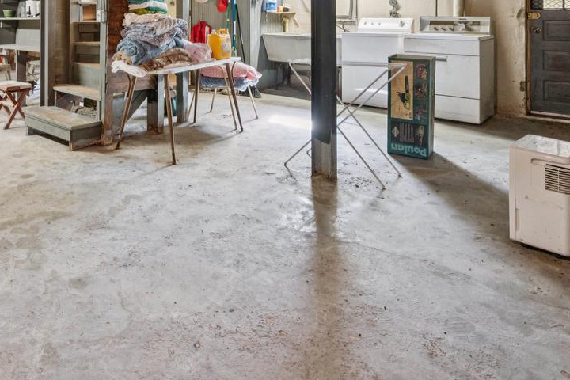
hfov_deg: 62.9
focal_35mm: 28
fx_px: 443
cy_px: 13
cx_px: 167
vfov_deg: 41.3
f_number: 7.1
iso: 400
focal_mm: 14
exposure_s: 1/6
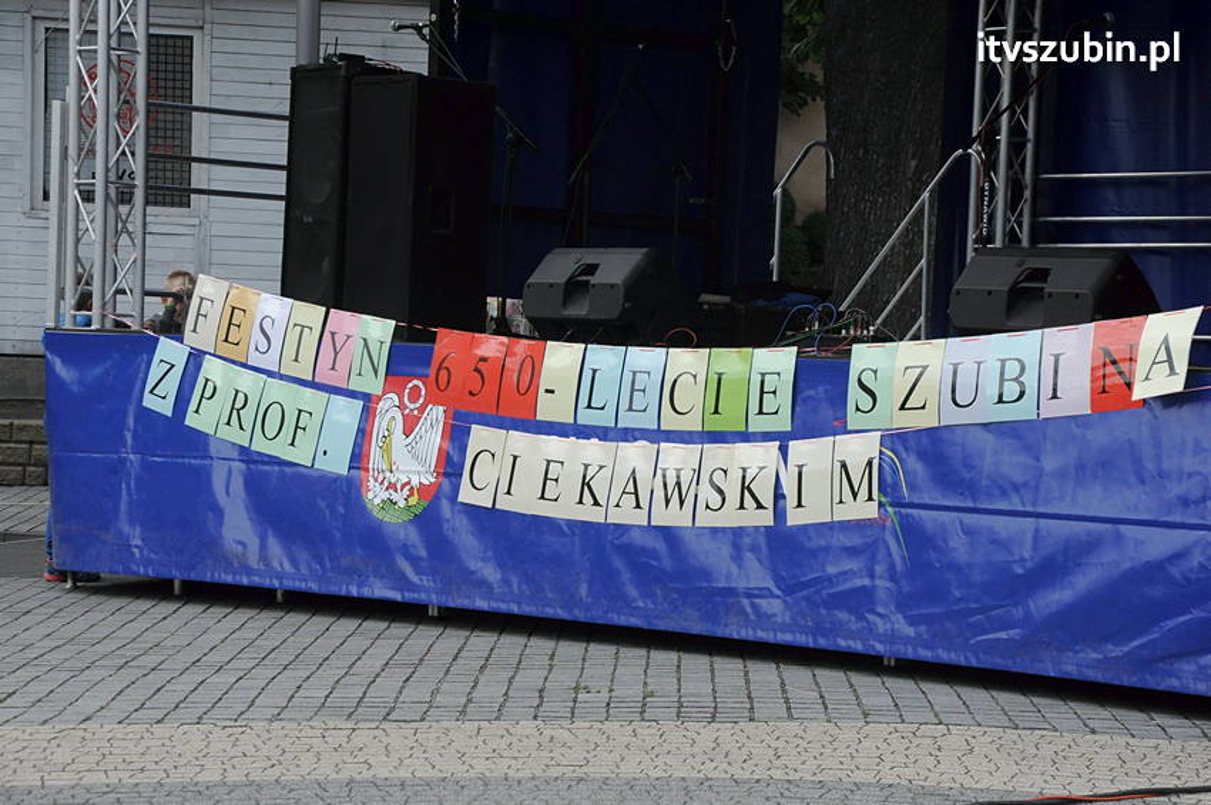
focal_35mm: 112
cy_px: 402
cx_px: 606
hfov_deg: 18.2
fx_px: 3781
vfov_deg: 12.2
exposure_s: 1/1250
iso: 800
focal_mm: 75
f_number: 9
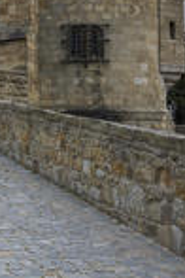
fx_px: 470
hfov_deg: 19.3
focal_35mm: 61
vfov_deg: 22.4
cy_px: -201
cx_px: -96
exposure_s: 1/100
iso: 200
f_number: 8
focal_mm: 15
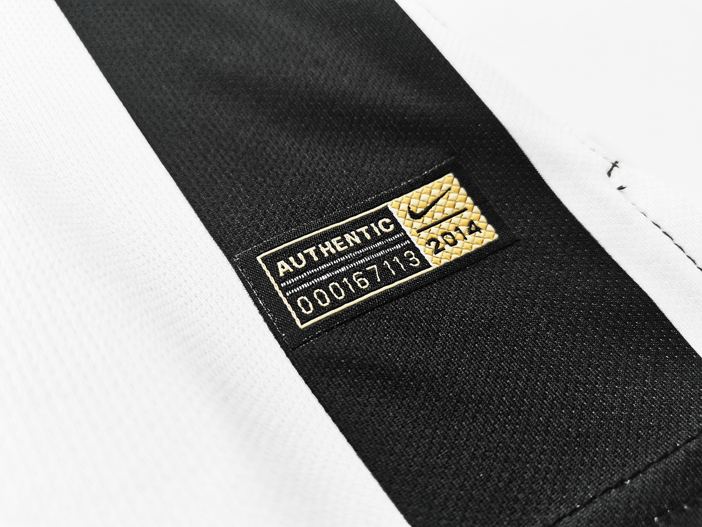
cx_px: 351
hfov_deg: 67.3
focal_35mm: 26
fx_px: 527
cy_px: 264
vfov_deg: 53.1
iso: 125
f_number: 1.8
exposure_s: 1/100
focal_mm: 5.58
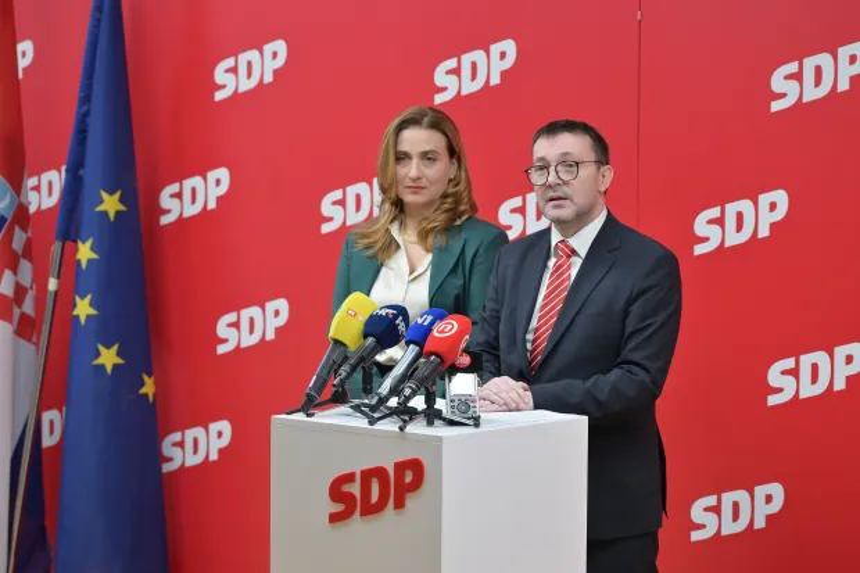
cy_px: 286
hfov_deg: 17.1
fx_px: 2866
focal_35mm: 120
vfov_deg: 11.4
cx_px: 430
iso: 1250
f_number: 5
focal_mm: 120
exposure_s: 1/125
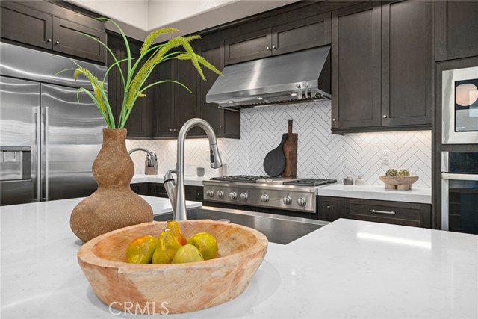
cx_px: 239
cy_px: 160
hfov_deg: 73.7
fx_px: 319
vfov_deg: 53.2
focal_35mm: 24
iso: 400
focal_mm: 24
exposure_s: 1/10
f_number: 8
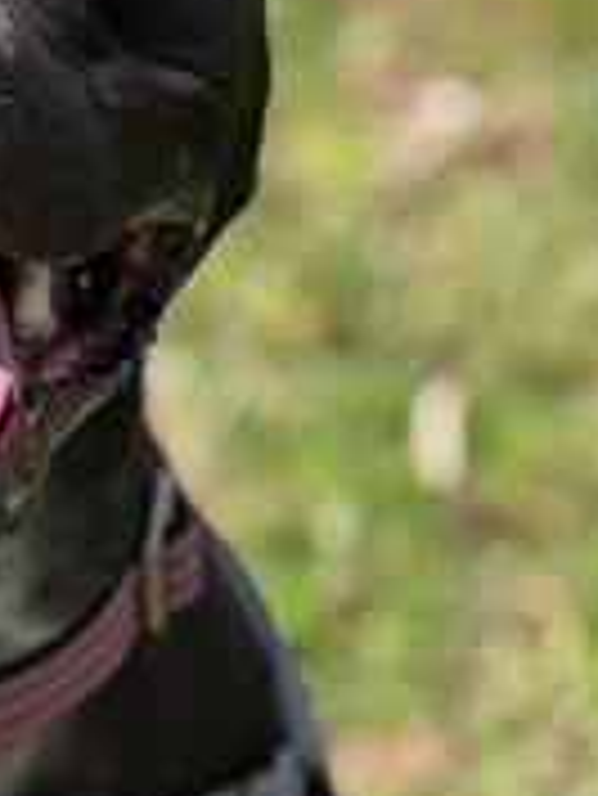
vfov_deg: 8.1
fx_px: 5590
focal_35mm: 243
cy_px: 468
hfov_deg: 6.1
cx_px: -157
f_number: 2.8
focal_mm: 9
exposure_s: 1/172
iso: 25
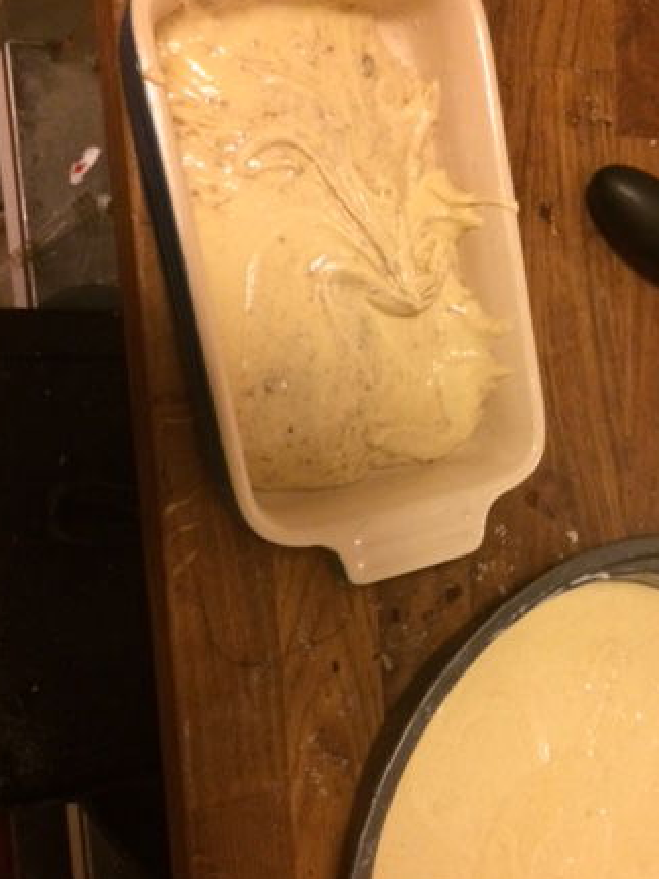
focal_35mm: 43
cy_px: 515
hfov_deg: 33.5
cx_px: 401
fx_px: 1091
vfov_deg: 43.7
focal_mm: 4.15
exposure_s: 1/15
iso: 400
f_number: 2.2
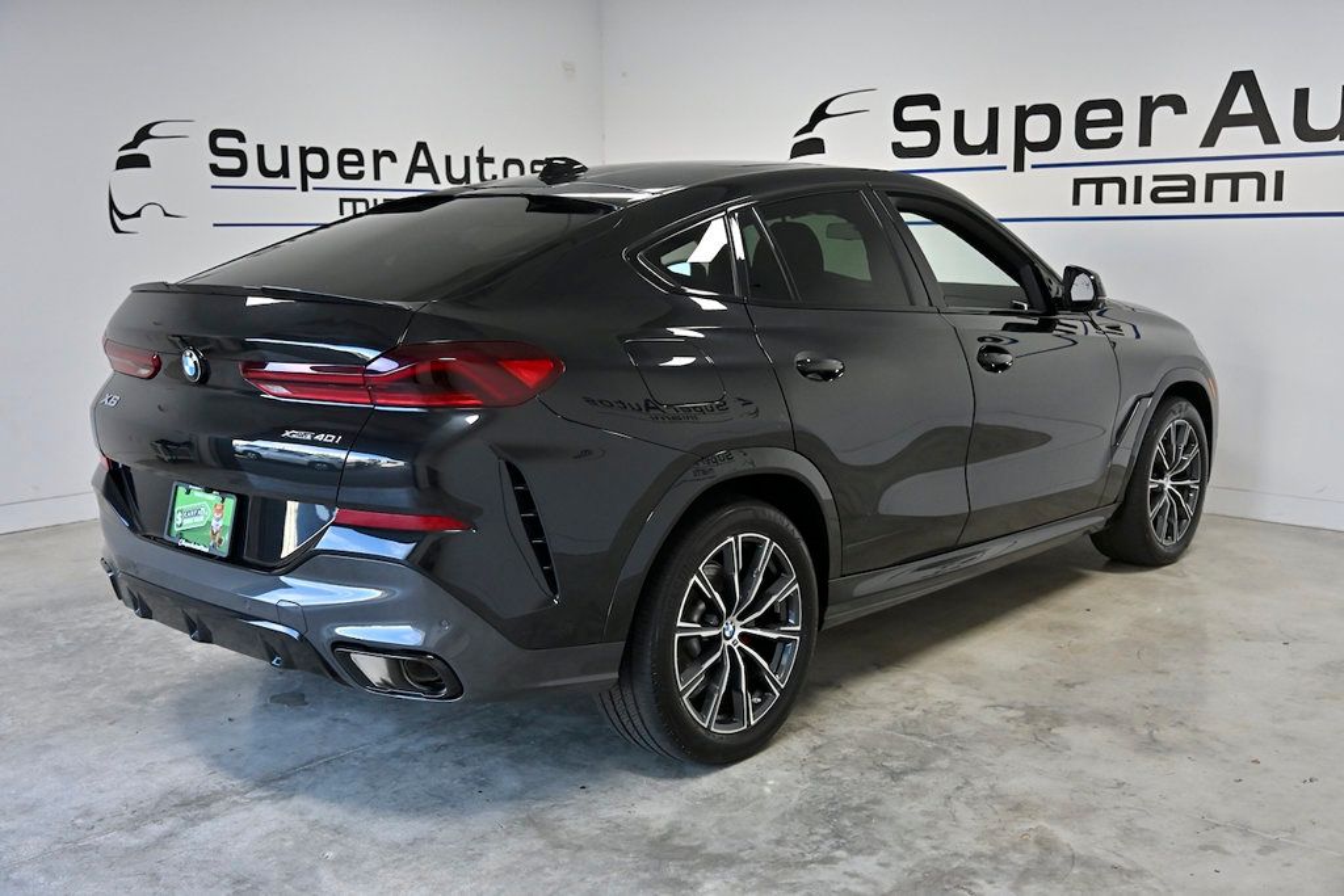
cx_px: 672
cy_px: 448
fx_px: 1344
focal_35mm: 36
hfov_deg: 53.1
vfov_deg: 36.9
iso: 2000
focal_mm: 36
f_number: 5
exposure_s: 1/800
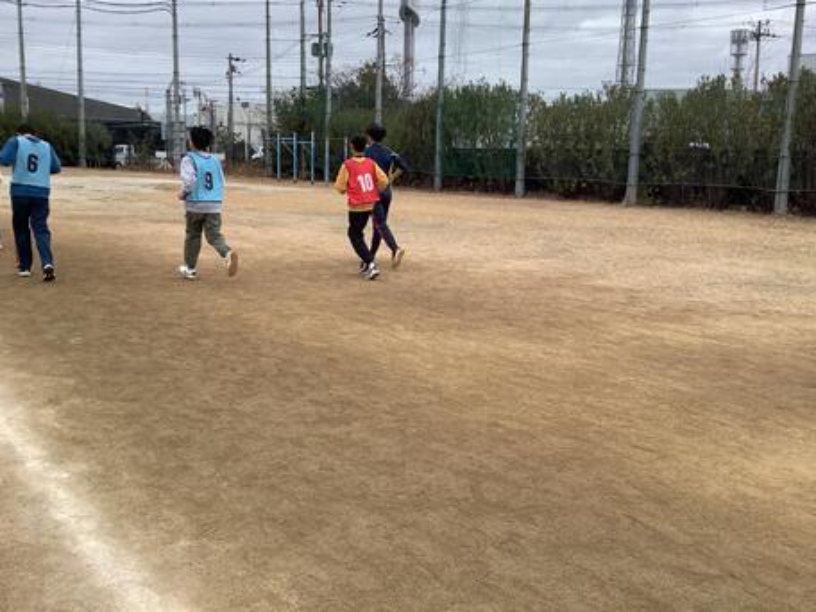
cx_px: 433
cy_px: 278
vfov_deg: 41.8
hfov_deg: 53.9
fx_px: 801
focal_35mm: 34
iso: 25
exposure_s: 1/452
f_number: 2.4
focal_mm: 3.3
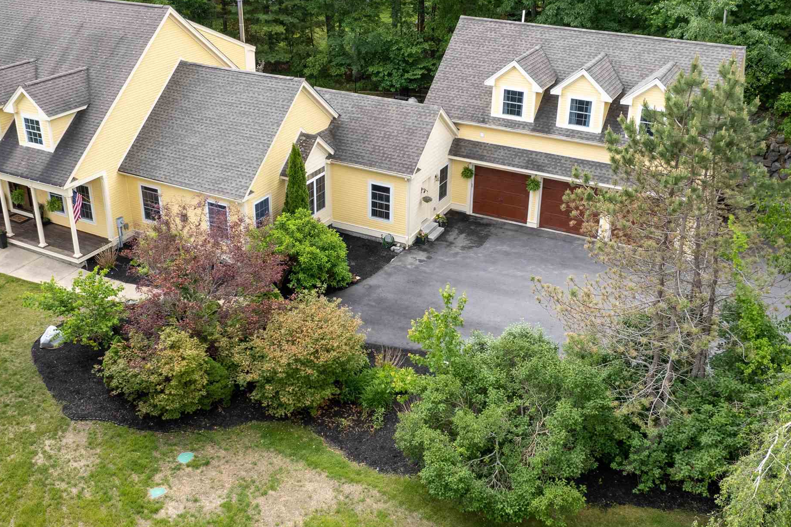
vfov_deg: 35.9
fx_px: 813
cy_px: 238
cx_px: 383
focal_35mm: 37
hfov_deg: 51.9
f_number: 2.8
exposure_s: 1/400
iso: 100
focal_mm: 8.38
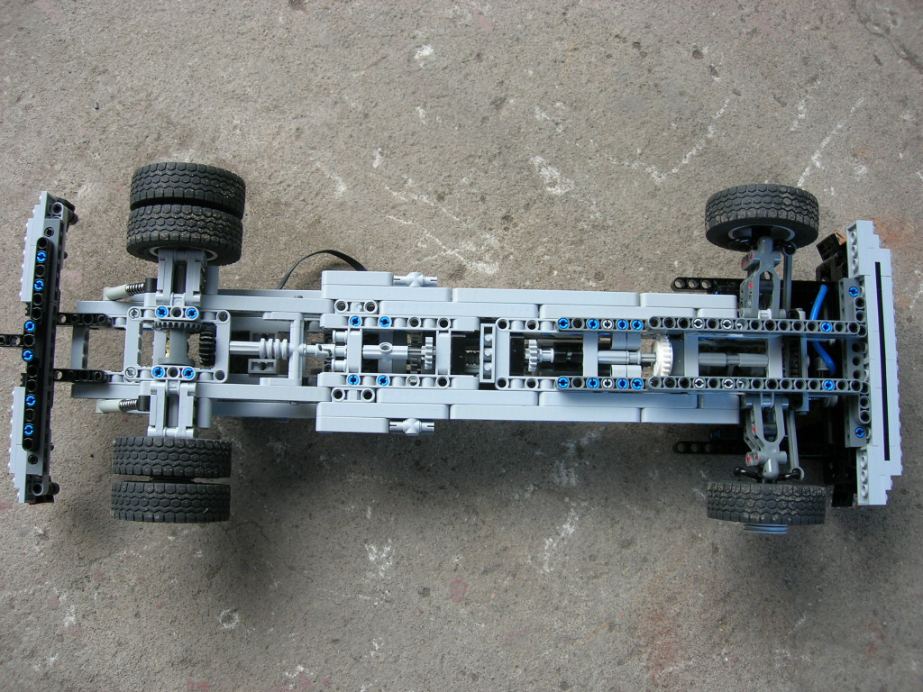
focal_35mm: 38
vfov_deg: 37.7
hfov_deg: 49.0
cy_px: 346
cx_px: 462
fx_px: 1013
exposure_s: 1/32.1
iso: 64
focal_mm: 7.8
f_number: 2.8
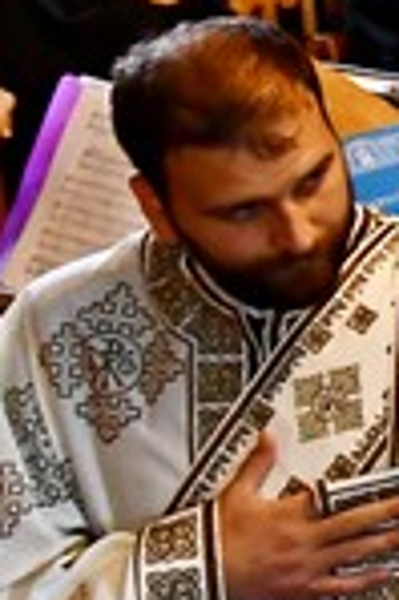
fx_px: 2416
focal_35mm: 145
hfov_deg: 6.7
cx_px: 1749
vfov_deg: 14.1
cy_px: 157
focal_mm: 16
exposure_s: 1/80
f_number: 2.8
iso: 3200
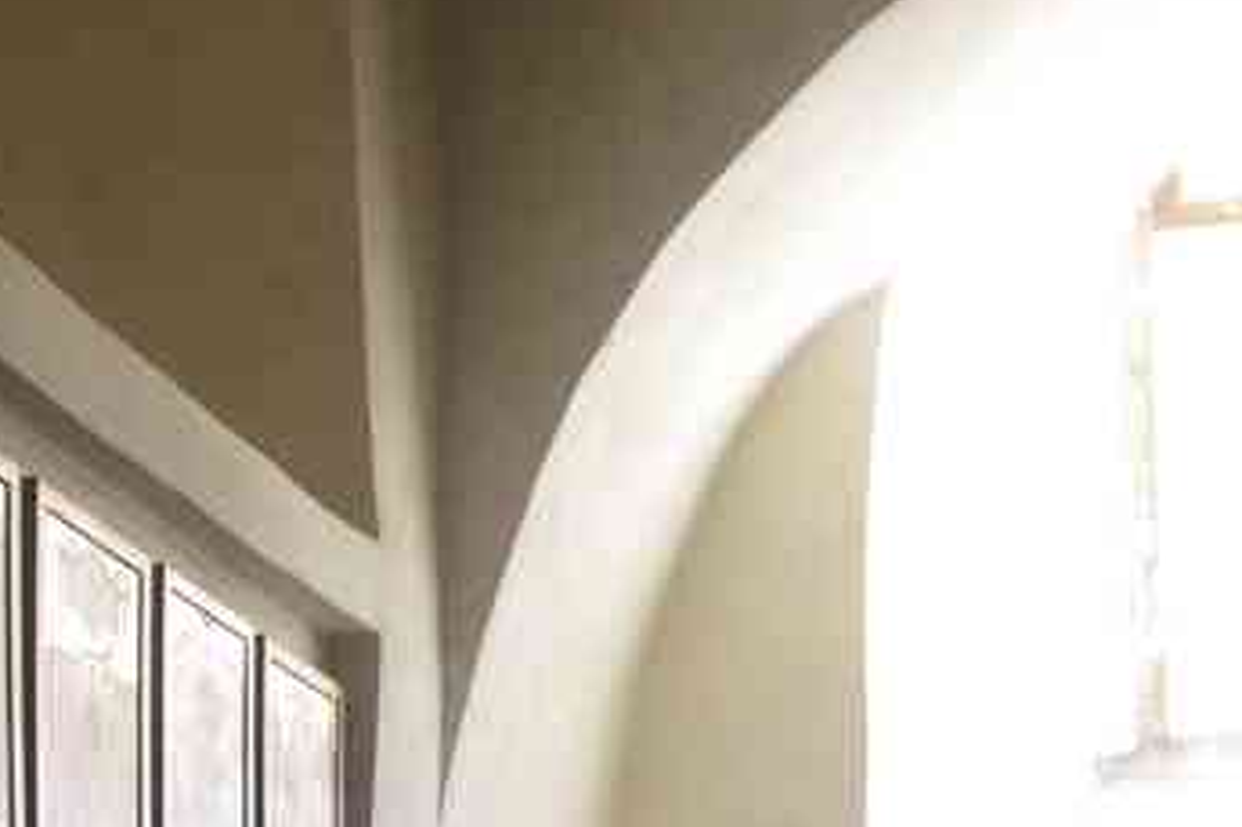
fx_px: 3103
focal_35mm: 90
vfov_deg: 13.6
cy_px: 1486
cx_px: 715
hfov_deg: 22.6
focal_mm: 20.6
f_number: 5
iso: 3200
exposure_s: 1/50
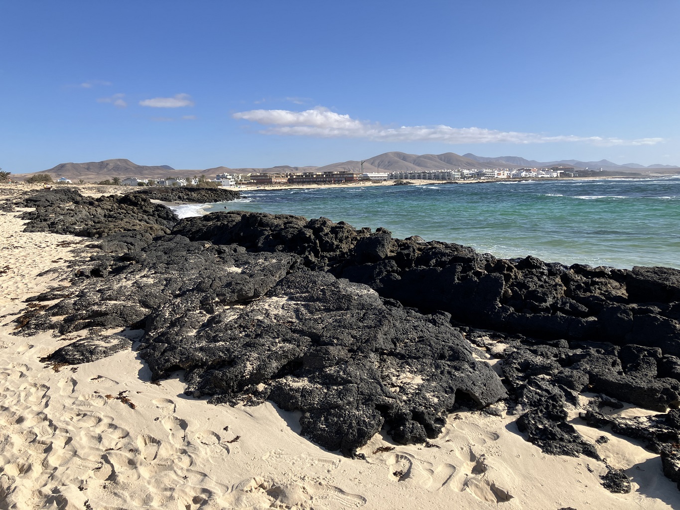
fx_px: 550
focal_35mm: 28
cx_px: 340
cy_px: 255
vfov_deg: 49.8
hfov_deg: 63.4
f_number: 1.8
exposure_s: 1/2114
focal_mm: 3.99
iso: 32
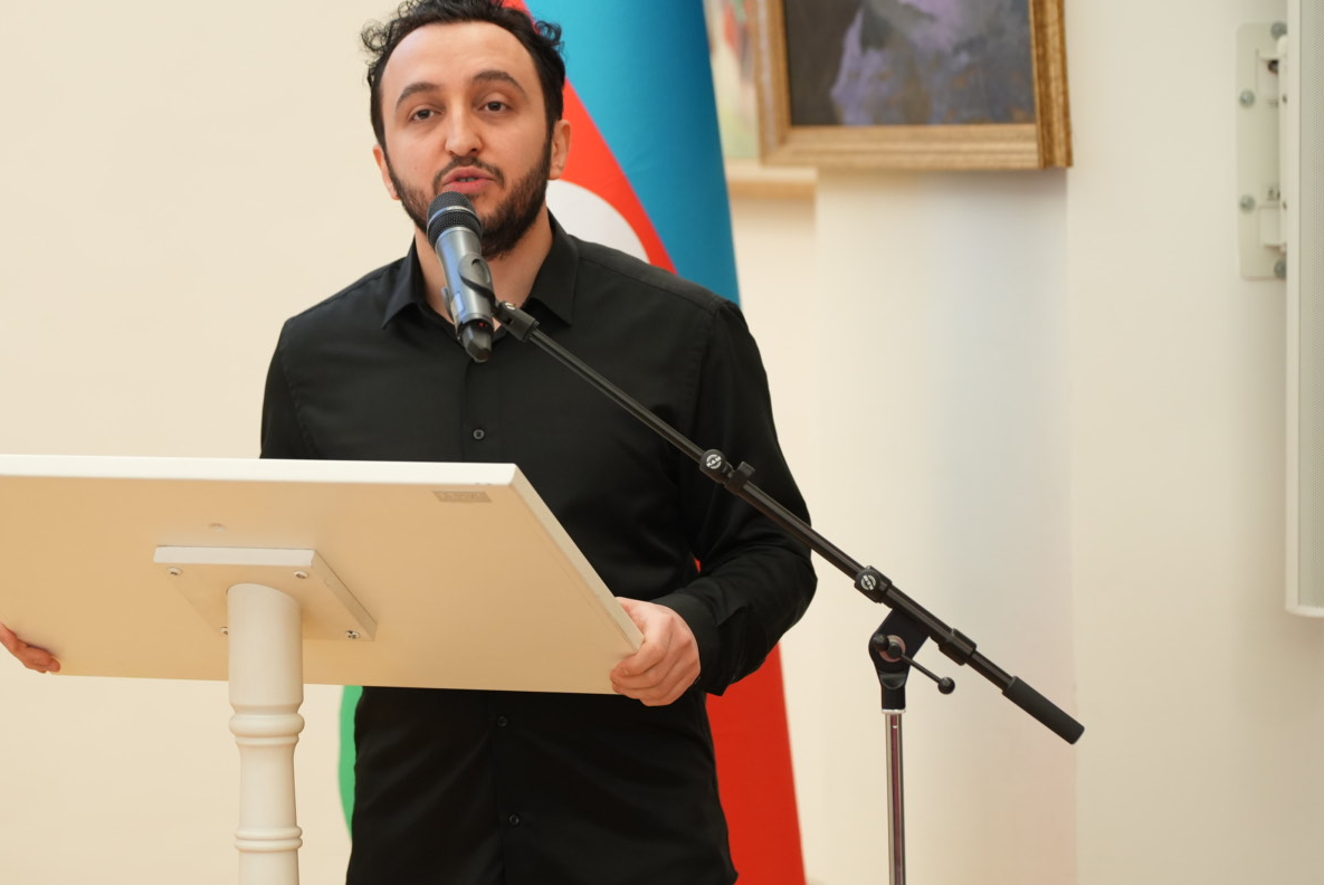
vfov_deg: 9.2
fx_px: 5521
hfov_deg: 13.7
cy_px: 387
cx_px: 461
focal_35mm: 150
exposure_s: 1/160
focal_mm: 110
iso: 1600
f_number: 3.2
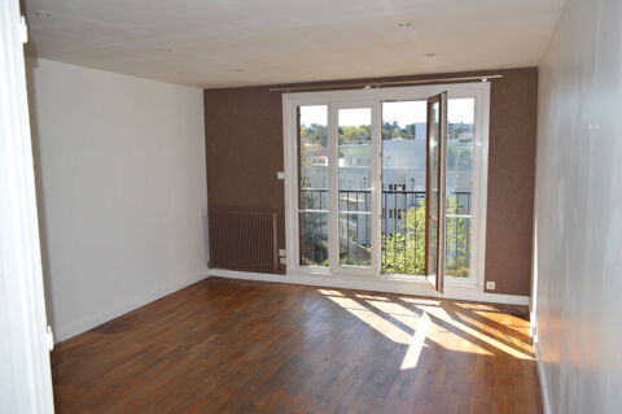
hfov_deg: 67.4
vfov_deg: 47.8
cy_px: 207
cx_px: 311
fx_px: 466
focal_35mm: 27
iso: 100
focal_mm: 18
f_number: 5
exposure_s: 1/200
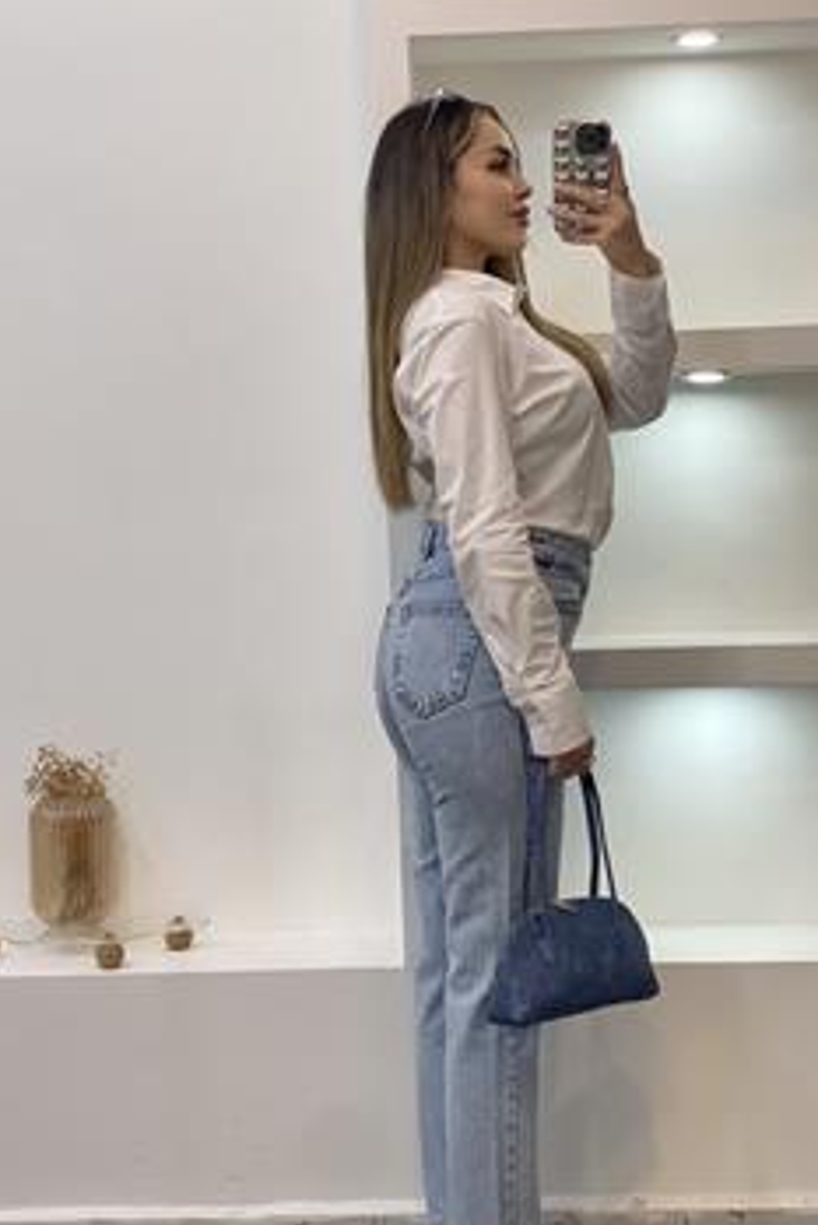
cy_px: 686
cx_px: 425
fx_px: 2179
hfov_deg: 21.3
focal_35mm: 64
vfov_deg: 31.4
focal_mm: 6
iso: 64
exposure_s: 1/100
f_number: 2
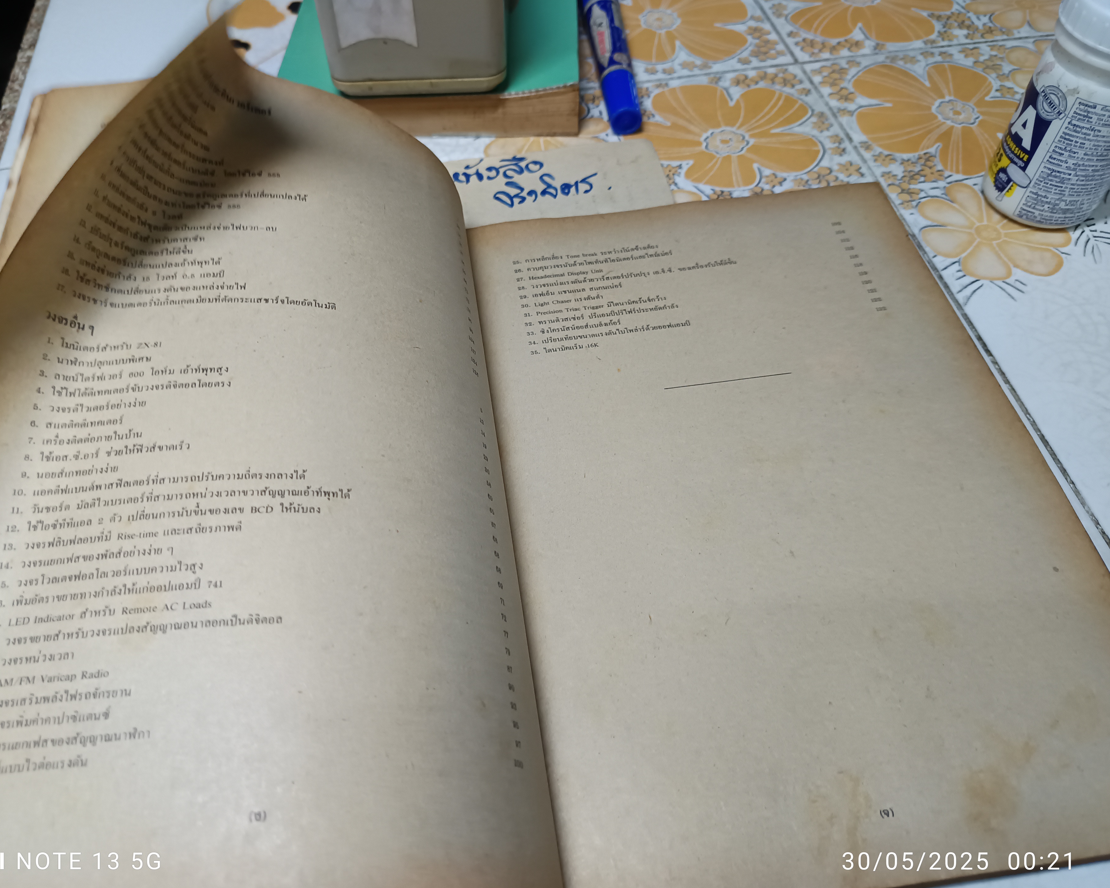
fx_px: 854
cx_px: 501
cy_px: 446
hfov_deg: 65.9
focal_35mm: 26
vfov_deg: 54.9
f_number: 1.7
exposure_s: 1/33.3
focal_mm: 5.31
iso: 1098
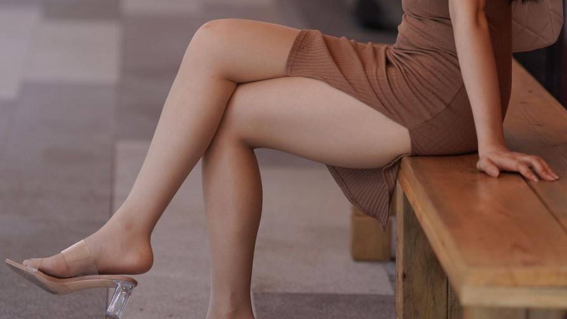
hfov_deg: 9.6
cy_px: 10
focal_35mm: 225
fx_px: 3383
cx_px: 271
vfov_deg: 5.4
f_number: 2.8
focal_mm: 135
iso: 250
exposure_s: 1/500
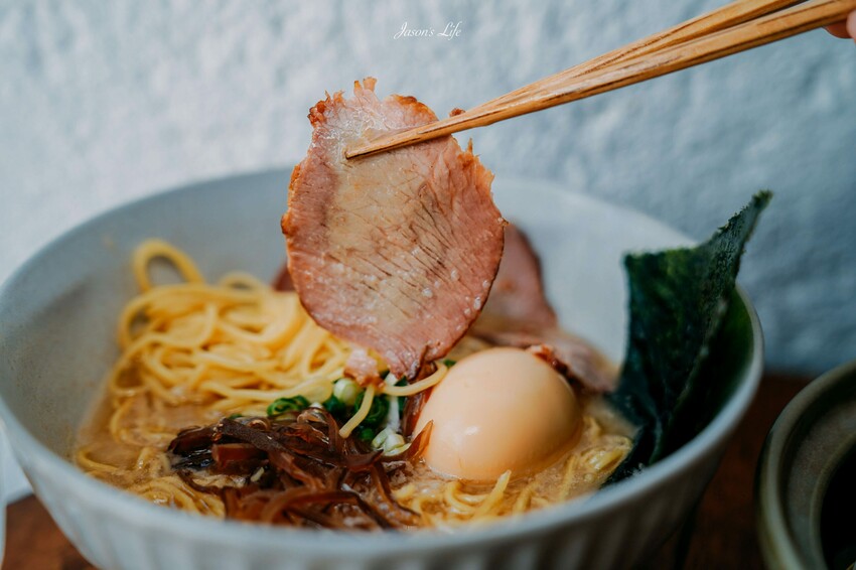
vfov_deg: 26.0
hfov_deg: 38.2
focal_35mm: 52
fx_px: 1236
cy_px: 285
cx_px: 428
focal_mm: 52
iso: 100
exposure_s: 1/400
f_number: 2.8
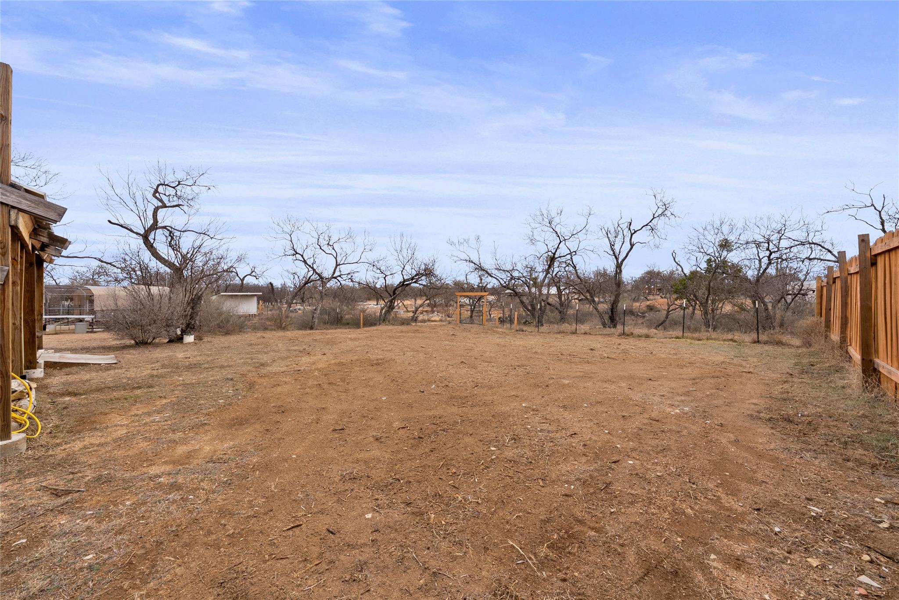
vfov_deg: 81.3
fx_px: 350
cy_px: 300
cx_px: 450
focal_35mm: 14
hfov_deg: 104.2
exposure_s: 1/50
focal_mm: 14
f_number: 13
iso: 160
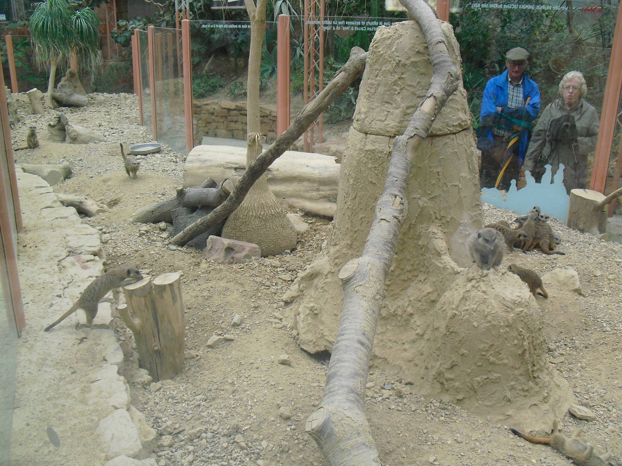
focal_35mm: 36
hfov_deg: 51.4
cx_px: 311
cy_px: 233
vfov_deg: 39.7
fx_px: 647
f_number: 3.1
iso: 200
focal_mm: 6.3
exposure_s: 1/100
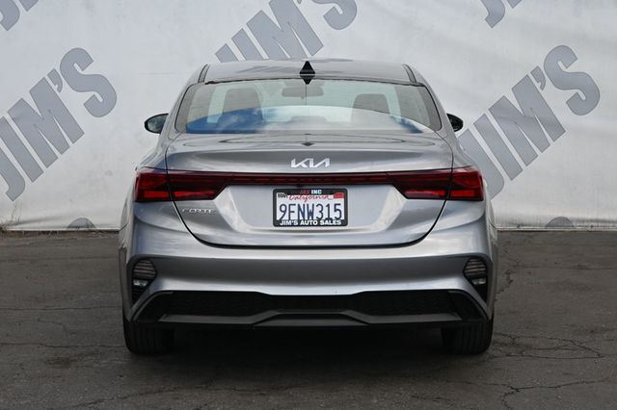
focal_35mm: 75
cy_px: 205
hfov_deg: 27.0
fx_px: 1285
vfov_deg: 18.2
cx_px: 308
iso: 180
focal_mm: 50
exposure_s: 1/250
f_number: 6.3
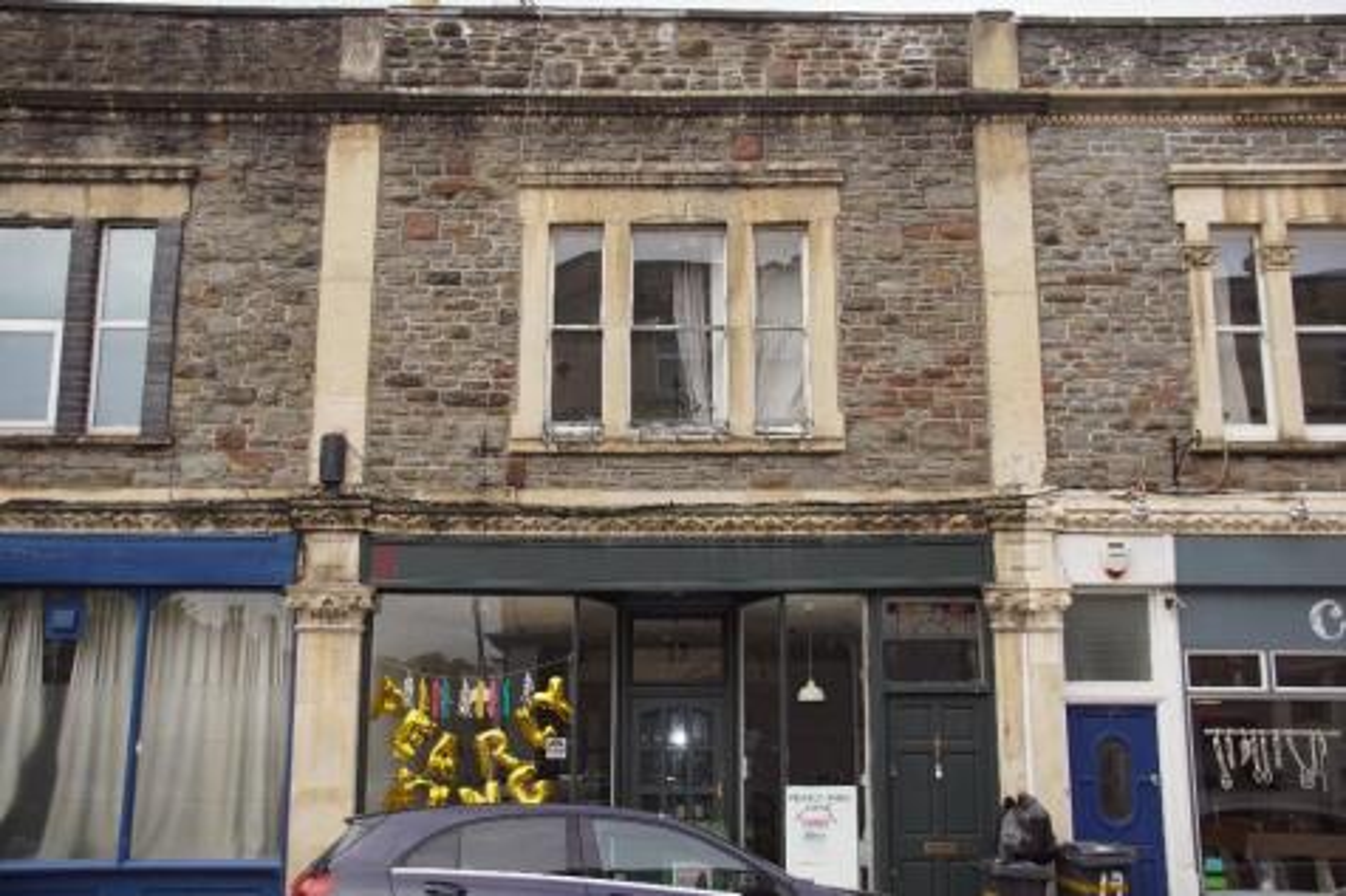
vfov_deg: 34.2
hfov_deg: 49.6
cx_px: 673
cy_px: 448
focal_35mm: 39
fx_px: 1458
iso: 100
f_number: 4.5
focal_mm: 26
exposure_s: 1/160
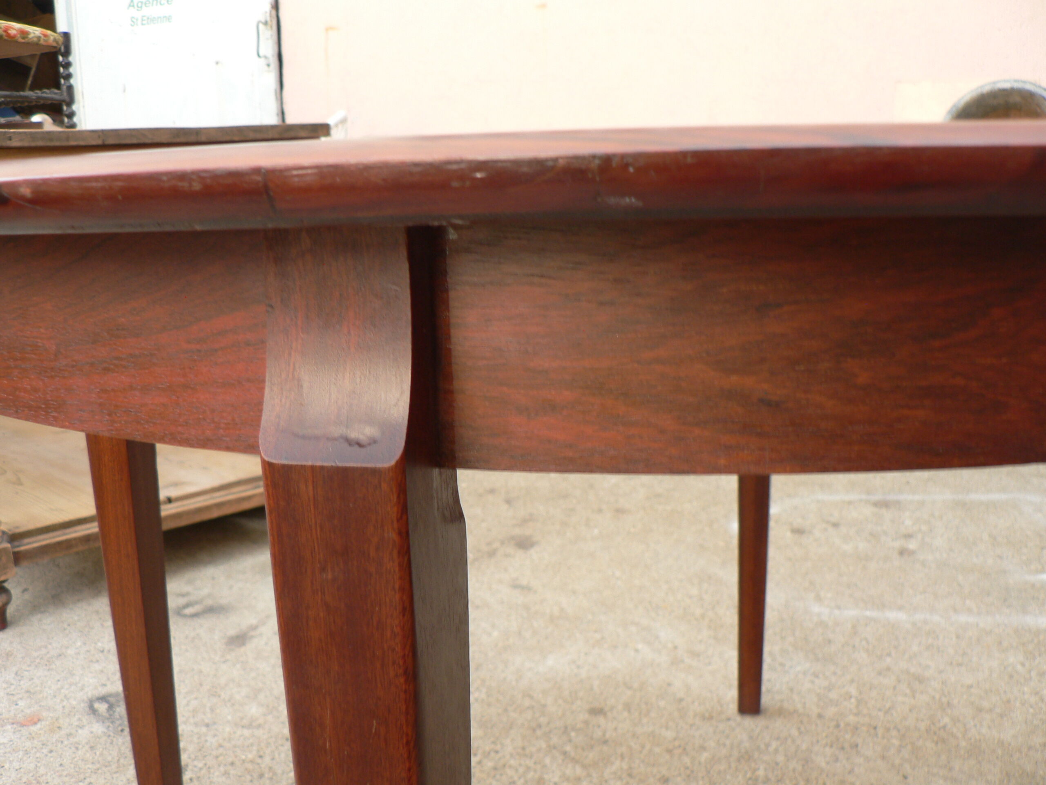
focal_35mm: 36
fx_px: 1088
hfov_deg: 51.4
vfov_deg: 39.7
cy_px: 392
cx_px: 523
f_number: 2.8
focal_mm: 6
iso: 80
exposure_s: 1/30
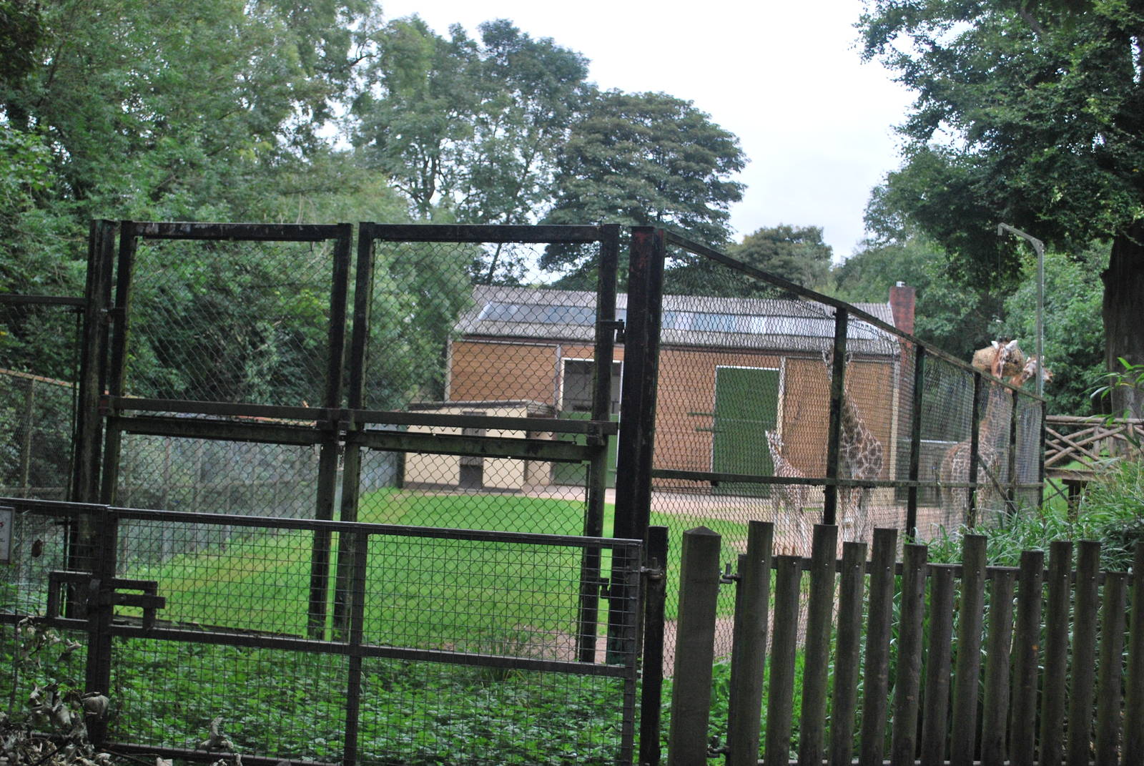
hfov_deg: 41.1
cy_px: 383
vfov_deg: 28.2
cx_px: 572
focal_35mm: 48
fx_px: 1527
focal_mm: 32
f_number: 5
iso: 400
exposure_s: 1/320
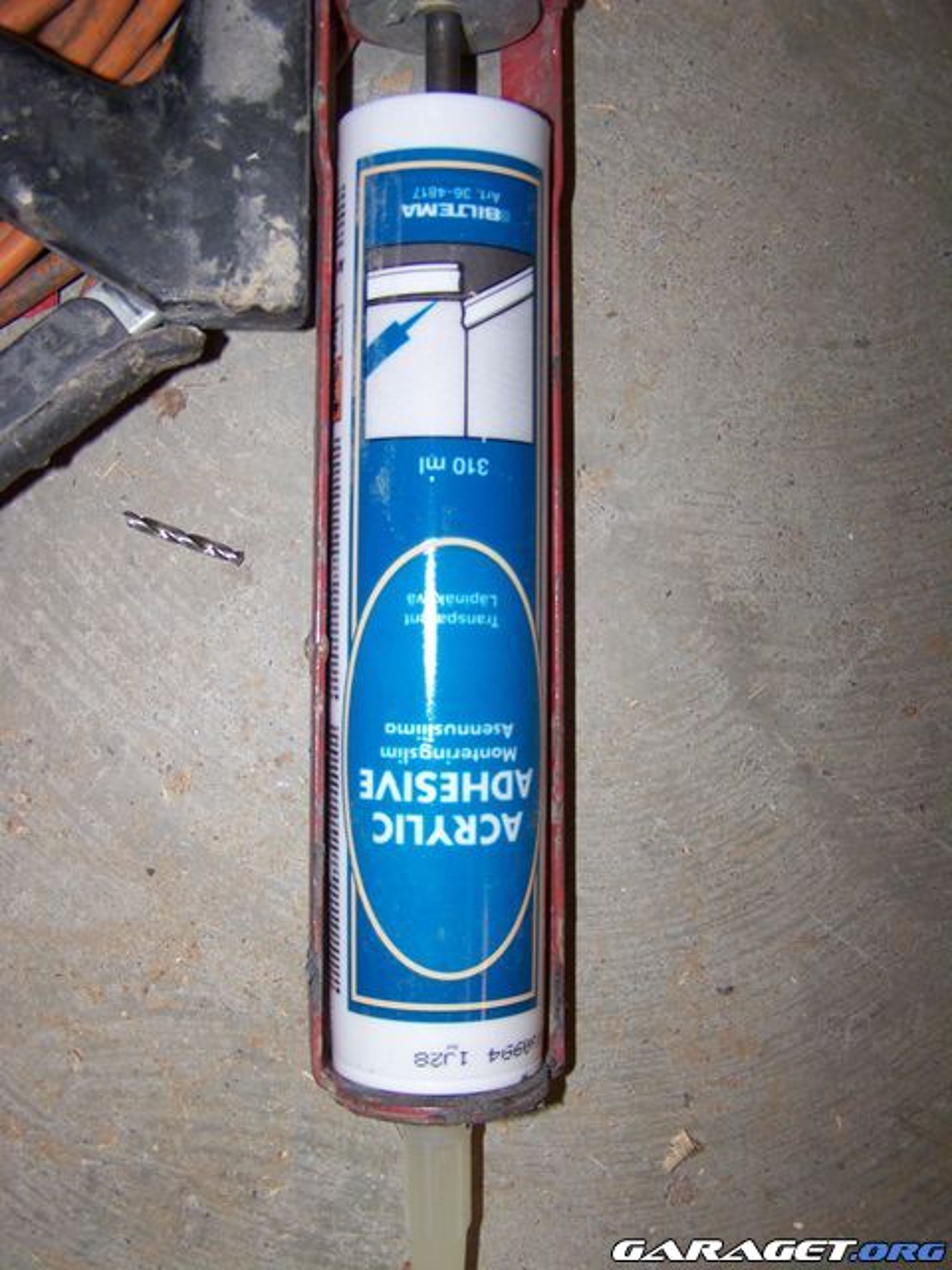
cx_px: 476
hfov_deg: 37.7
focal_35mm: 38
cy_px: 635
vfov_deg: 49.0
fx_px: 1393
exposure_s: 1/60
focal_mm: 6.3
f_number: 2.8
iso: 80
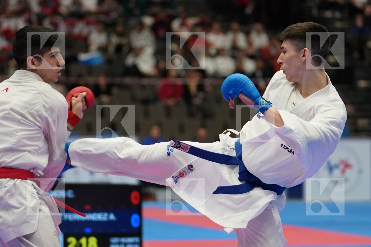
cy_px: 124
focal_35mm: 172
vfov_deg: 8.0
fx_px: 1772
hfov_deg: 11.9
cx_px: 186
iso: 2000
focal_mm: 115
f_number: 2.8
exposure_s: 1/1000
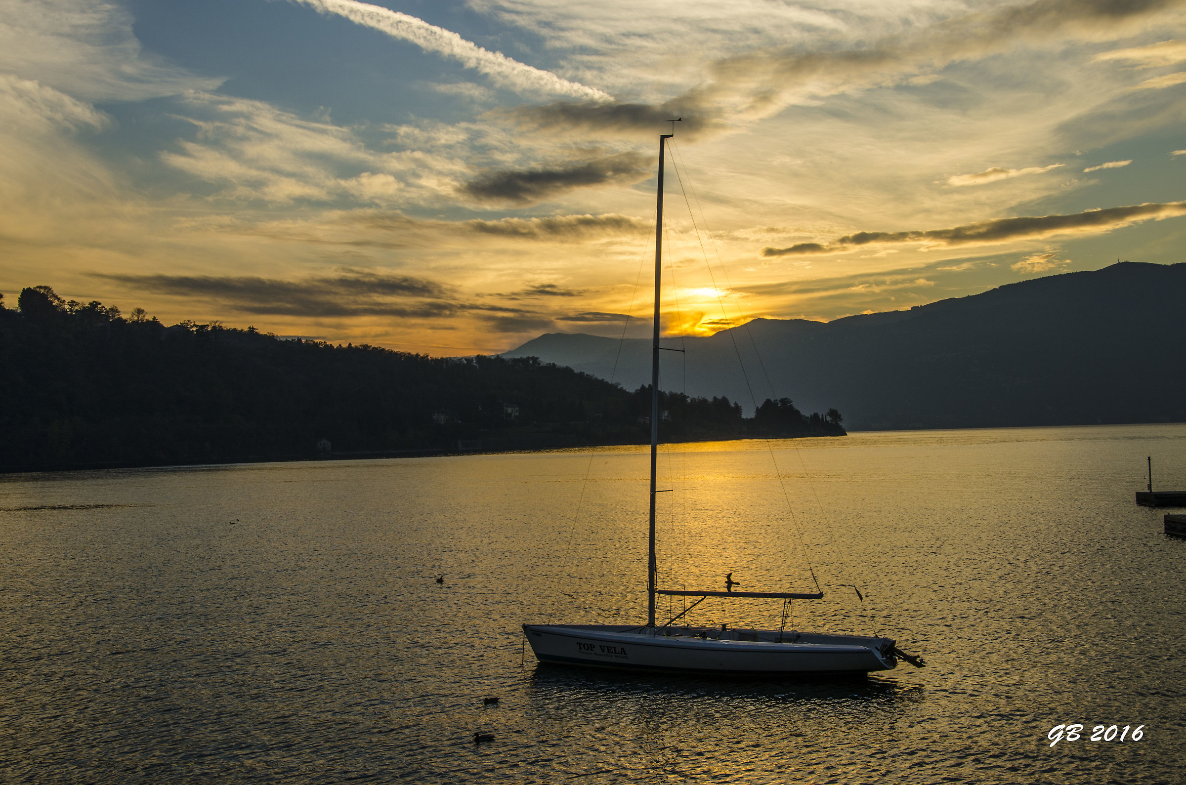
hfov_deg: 41.2
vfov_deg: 27.9
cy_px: 392
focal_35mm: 48
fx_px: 1578
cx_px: 593
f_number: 10
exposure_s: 1/160
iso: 100
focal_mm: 32
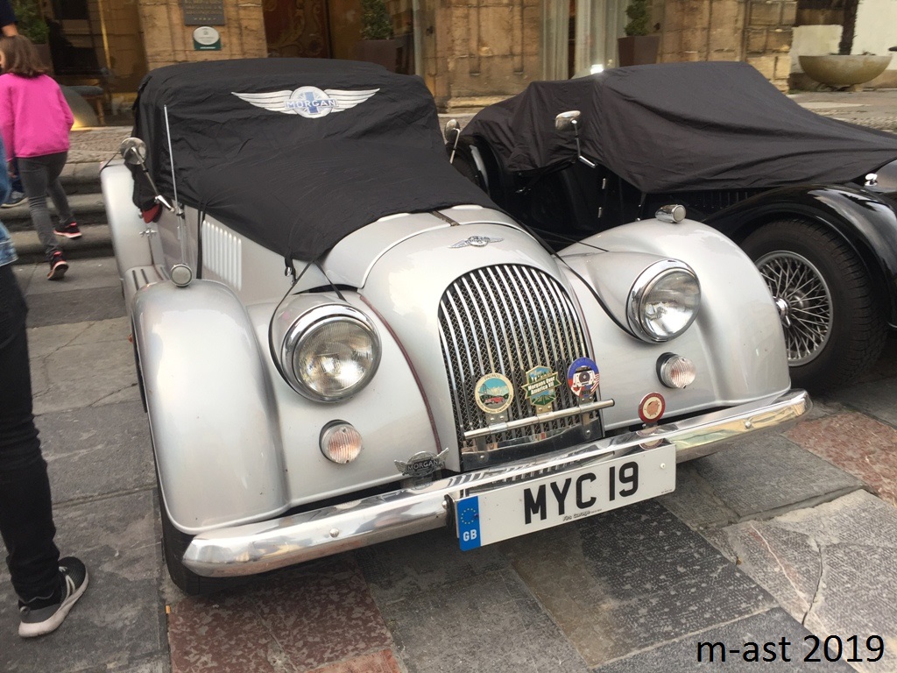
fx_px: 751
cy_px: 336
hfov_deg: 61.7
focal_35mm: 29
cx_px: 448
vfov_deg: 48.2
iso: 40
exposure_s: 1/50
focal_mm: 4.15
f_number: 2.2
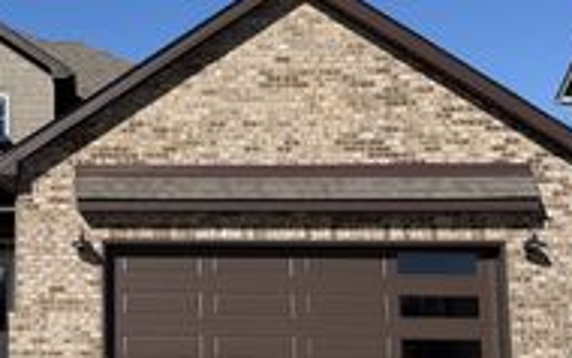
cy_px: 179
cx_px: 66
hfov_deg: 29.5
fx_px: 1045
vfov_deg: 19.5
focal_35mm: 67
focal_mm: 6.76
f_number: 1.78
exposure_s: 1/6711
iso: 80
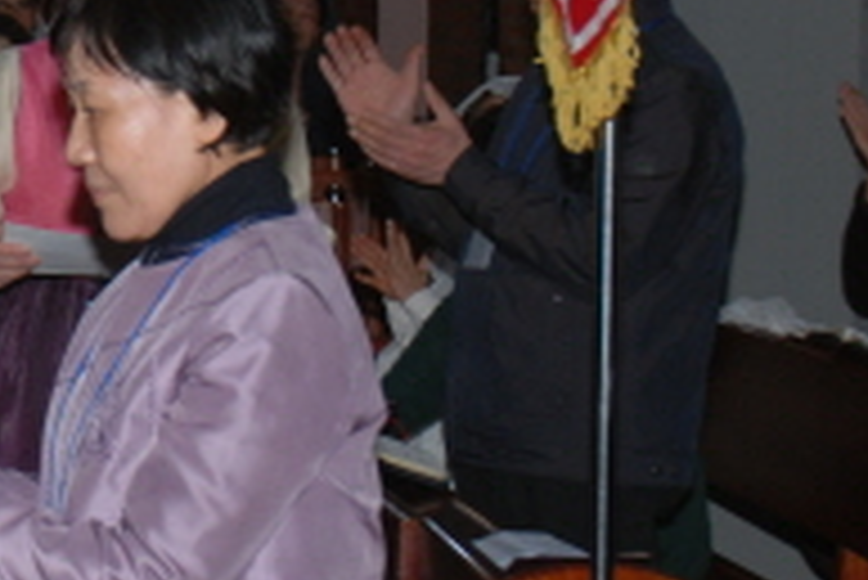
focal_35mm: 151
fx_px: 3640
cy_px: 200
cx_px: -337
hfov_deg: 13.0
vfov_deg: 9.1
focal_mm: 27
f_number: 5.6
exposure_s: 1/60
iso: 200
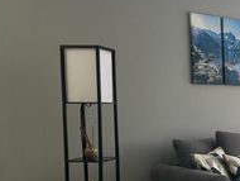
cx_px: 303
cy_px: 141
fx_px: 437
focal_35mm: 63
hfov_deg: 26.5
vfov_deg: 23.0
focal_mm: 6.86
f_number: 1.78
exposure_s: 1/120
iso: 100
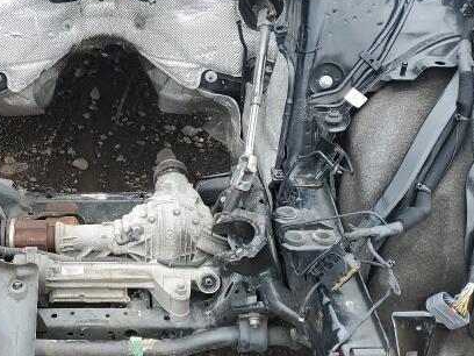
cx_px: 101
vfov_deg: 28.5
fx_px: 698
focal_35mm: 51
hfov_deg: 36.3
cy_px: 204
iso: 50
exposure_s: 1/333
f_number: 1.5
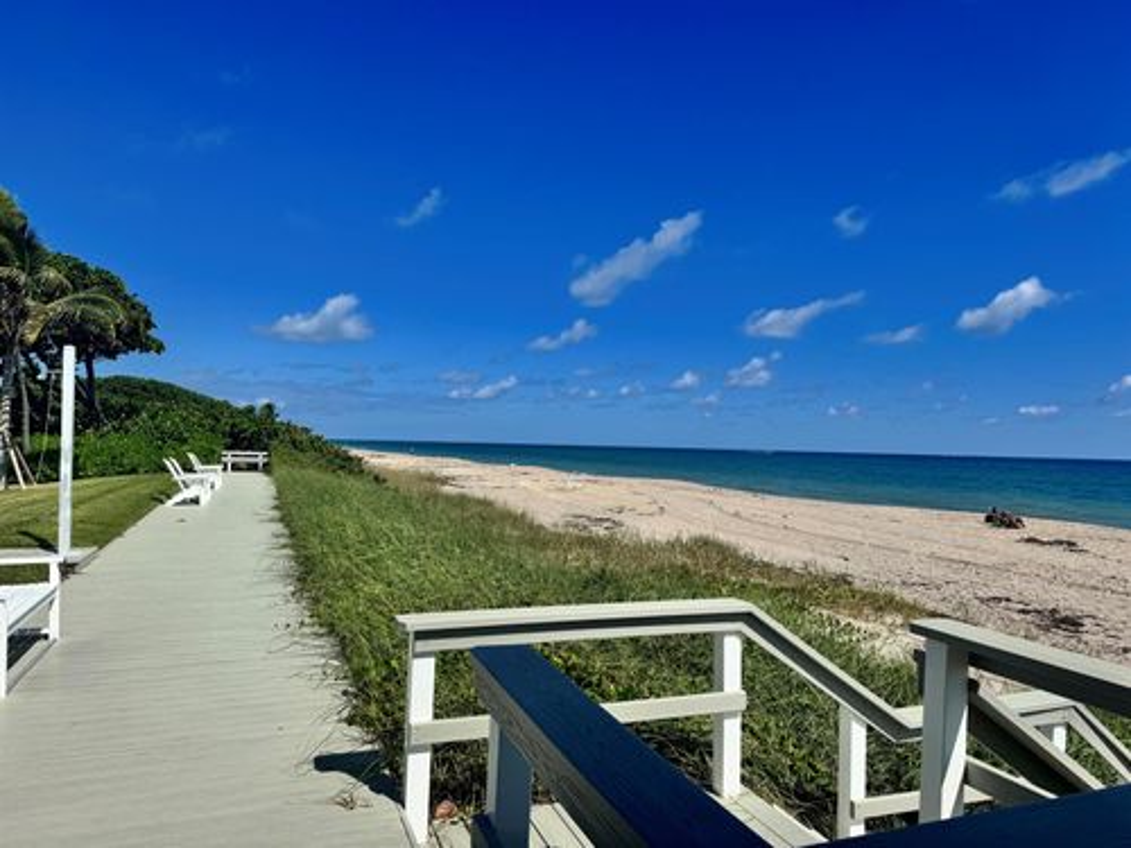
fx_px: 784
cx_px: 566
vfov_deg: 56.8
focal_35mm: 24
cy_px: 424
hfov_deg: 71.6
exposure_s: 1/10417
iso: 80
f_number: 1.78
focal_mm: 6.76
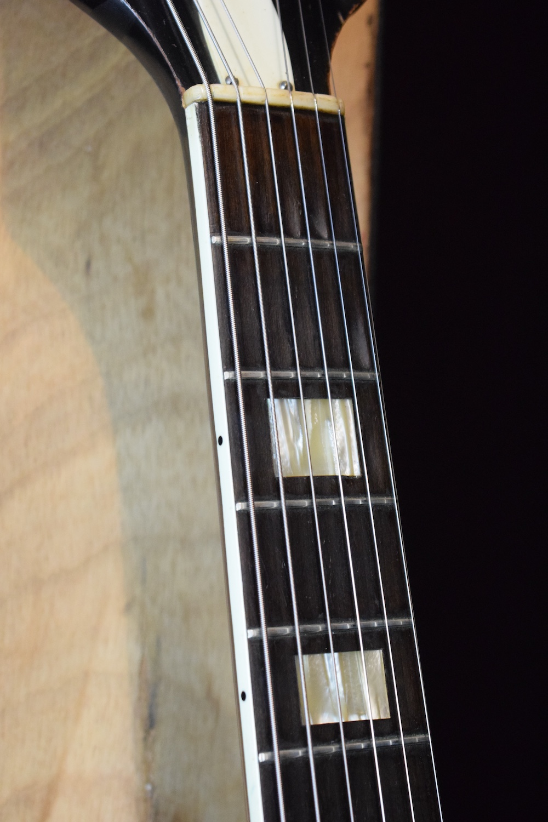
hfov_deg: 16.6
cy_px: 411
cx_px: 274
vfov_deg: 24.6
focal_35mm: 82
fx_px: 1884
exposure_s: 1/60
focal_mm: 55
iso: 4000
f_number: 5.6
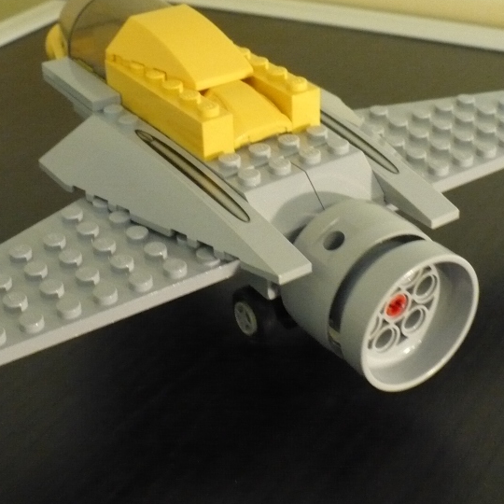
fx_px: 1021
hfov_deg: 27.7
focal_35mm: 62
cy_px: 173
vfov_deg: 27.6
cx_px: 241
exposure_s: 1/15
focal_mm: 6.1
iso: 400
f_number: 2.8
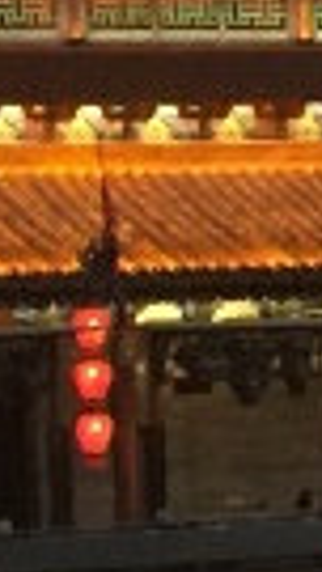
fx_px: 4263
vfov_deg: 7.6
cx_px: 754
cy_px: 21
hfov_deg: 4.2
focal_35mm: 281
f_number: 2.2
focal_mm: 4.15
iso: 100
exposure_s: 1/10
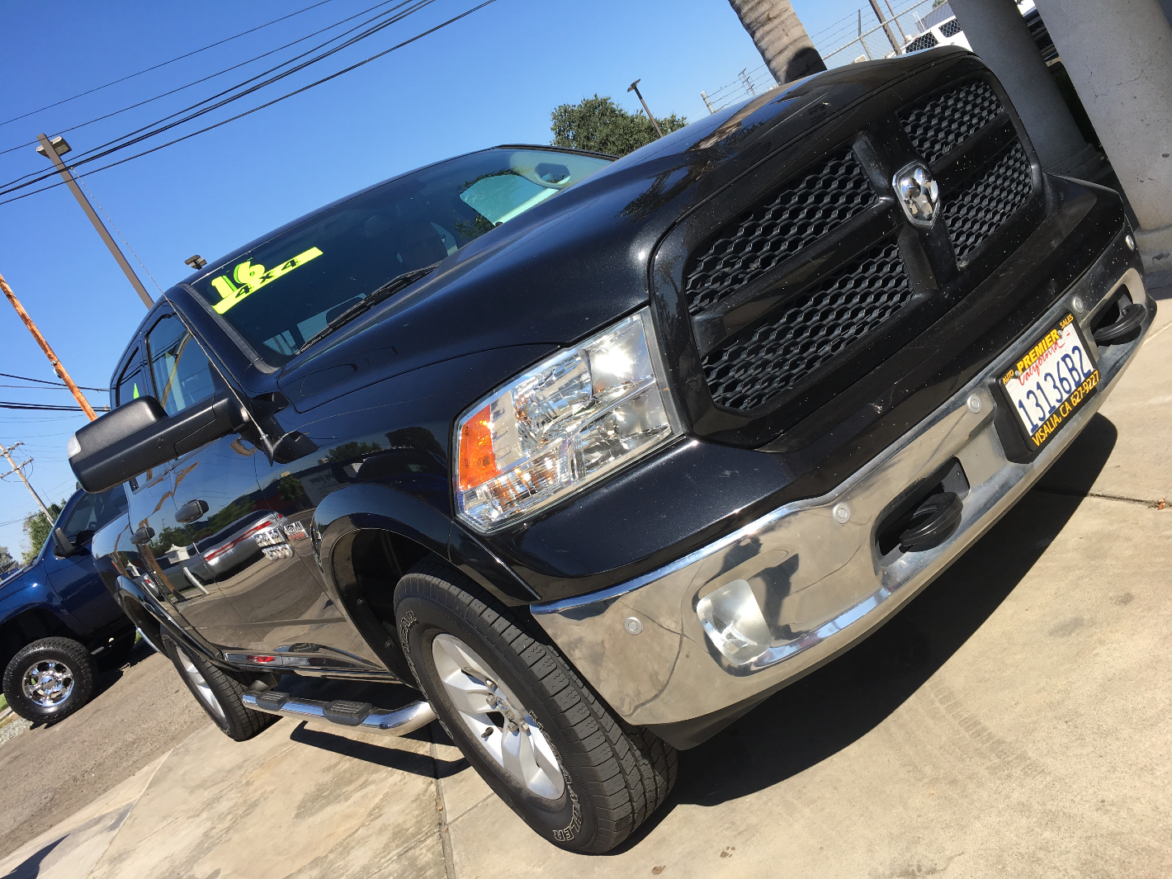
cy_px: 440
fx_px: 982
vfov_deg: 48.2
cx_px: 586
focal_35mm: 29
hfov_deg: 61.7
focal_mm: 4.15
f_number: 2.2
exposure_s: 1/1054
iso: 25
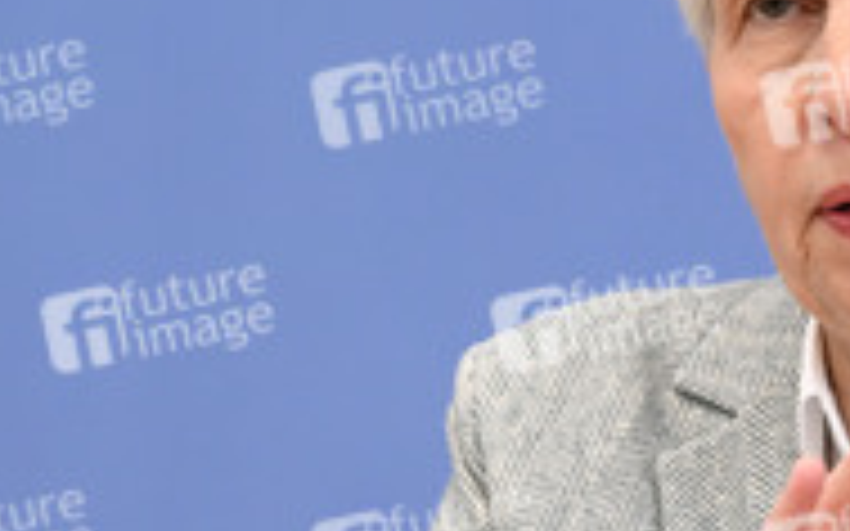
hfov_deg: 6.9
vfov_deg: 4.3
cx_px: 938
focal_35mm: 303
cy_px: 207
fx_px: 7017
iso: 3200
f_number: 4.5
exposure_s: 1/800
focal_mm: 125
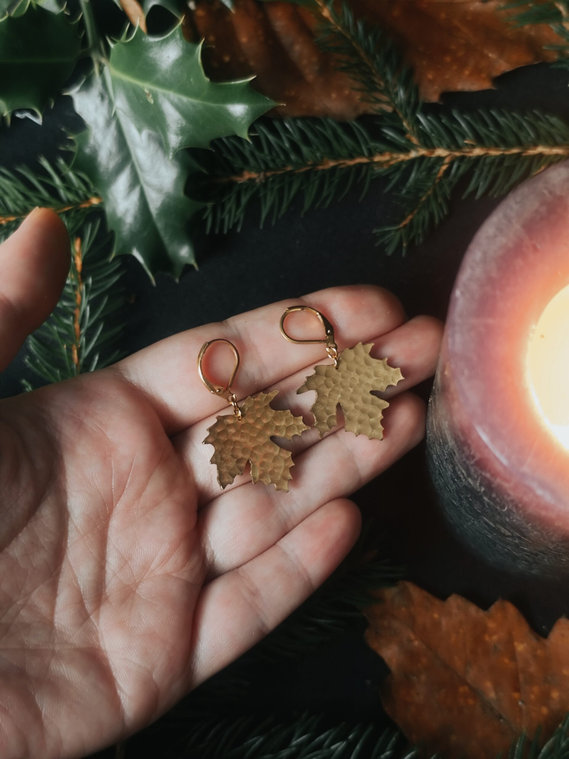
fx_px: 1008
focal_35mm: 46
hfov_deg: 31.5
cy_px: 380
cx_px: 284
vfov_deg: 41.2
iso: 250
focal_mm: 6.19
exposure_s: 1/25
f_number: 1.65
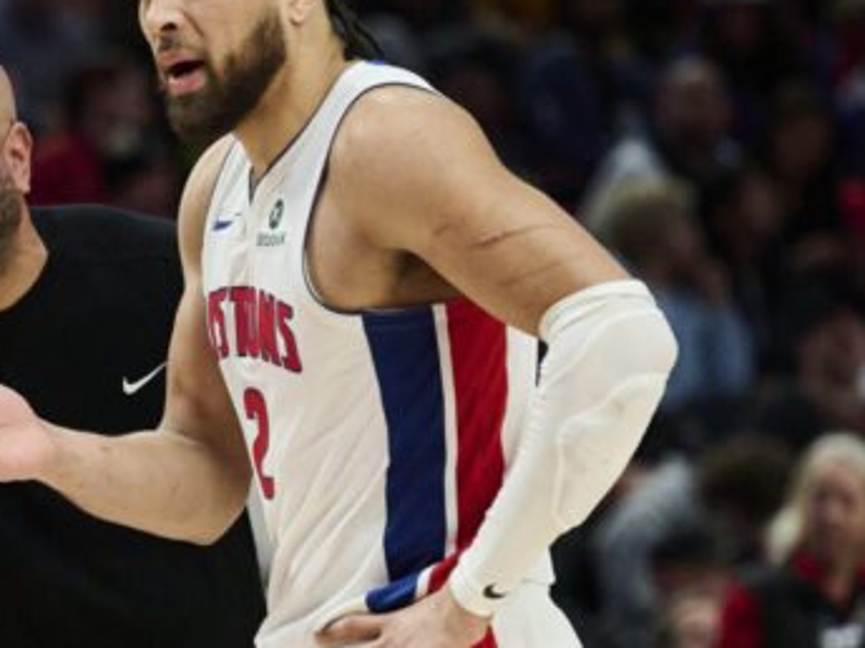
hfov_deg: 4.2
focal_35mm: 470
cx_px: -400
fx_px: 11745
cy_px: 809
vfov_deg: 3.2
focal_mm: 140
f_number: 2.8
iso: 3200
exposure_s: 1/1600
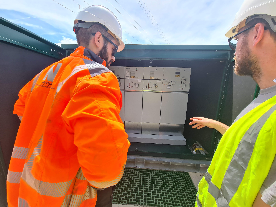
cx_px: 138
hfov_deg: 106.2
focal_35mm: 13
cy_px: 104
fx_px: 104
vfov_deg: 89.9
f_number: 2.2
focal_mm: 2.2
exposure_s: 1/868
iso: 50
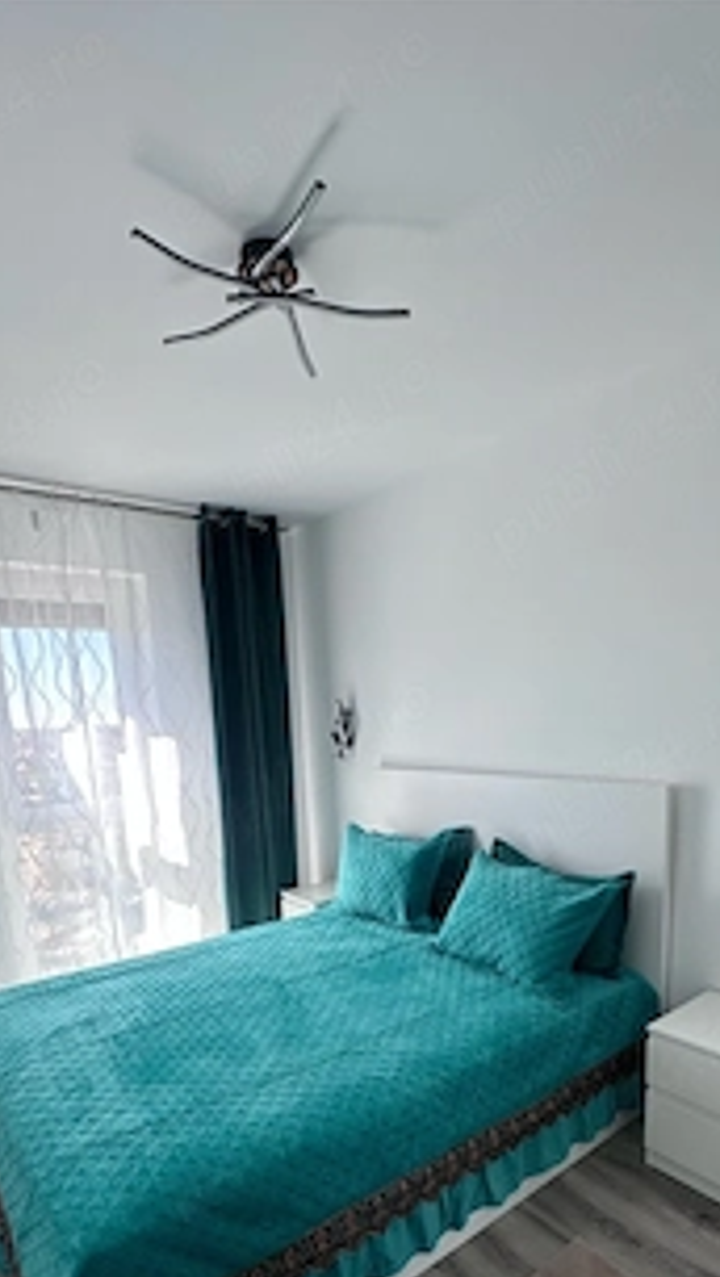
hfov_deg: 55.9
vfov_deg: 84.1
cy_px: 833
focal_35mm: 20
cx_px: 381
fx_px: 677
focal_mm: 2.22
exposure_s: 1/99
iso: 40
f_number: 2.2
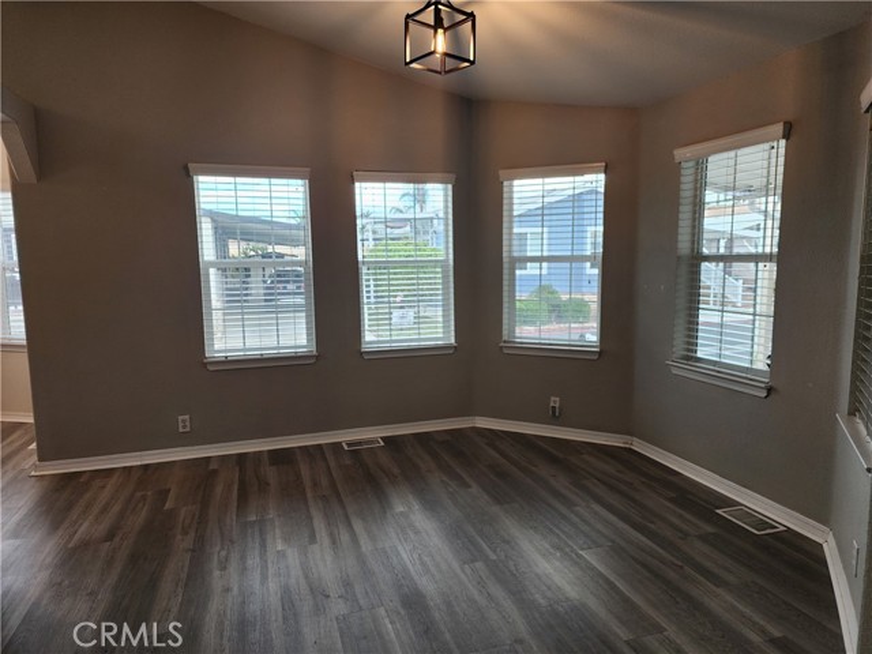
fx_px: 579
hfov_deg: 73.9
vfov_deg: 58.9
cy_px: 327
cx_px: 436
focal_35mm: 23
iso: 64
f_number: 1.8
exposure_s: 1/120
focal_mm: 6.4
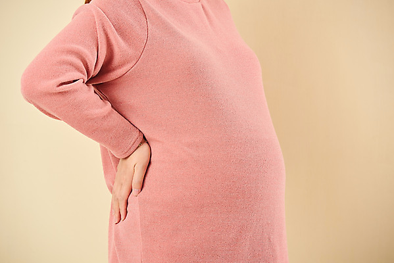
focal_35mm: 190
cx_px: 197
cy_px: 132
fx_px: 2080
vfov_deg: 7.2
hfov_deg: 10.8
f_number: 6.3
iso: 100
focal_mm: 190
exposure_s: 1/125
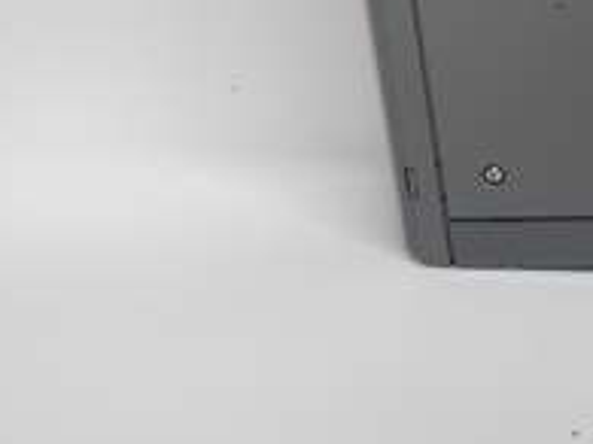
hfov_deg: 21.3
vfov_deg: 16.7
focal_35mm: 83
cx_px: 779
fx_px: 1421
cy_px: -146
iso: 157
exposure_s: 1/33
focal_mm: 3.79
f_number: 2
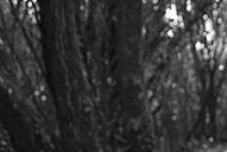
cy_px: 159
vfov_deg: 12.3
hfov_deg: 18.2
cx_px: 216
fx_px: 695
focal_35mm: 110
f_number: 5.6
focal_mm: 35
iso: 160
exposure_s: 1/50
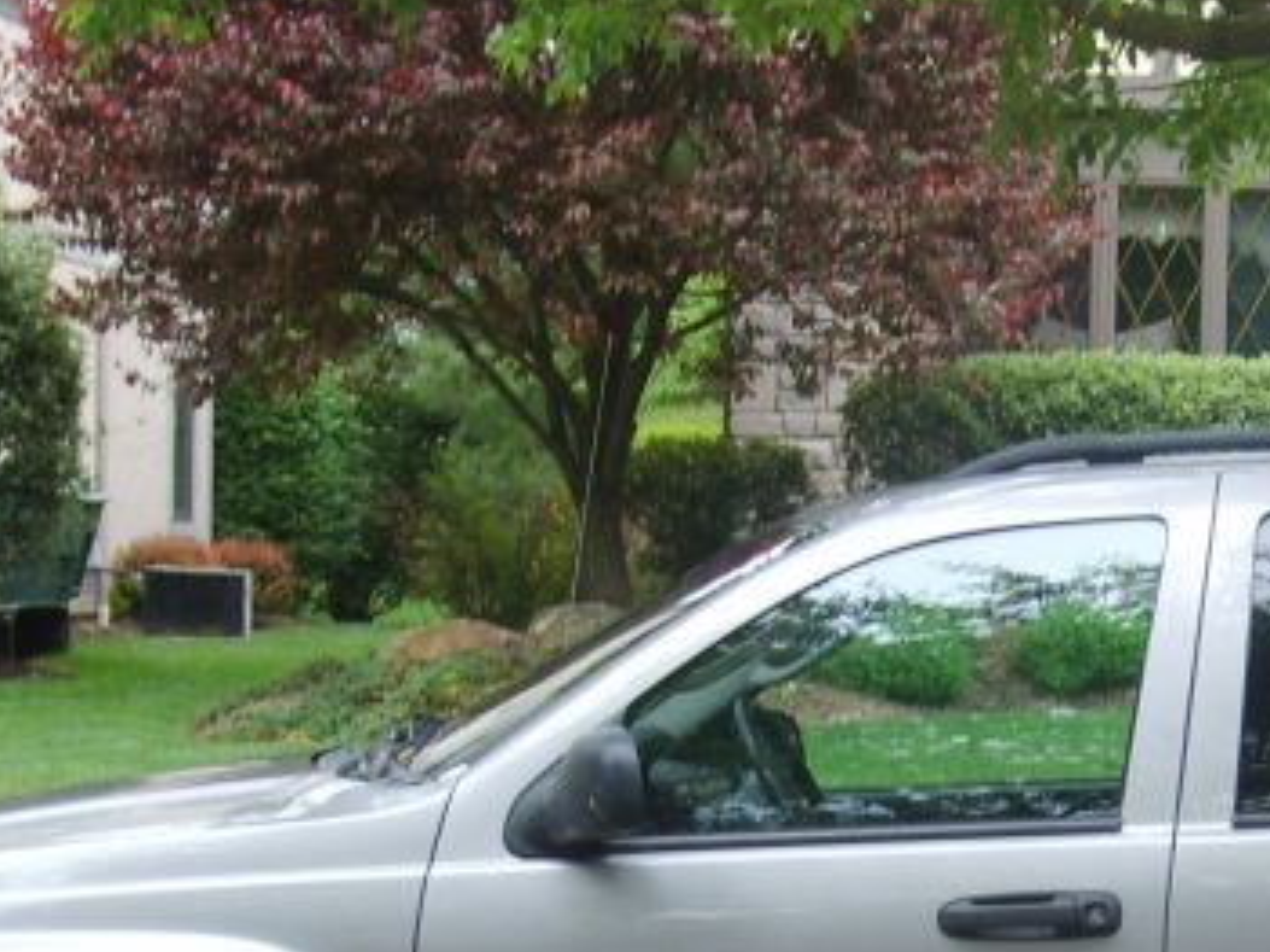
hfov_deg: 19.8
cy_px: 981
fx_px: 3594
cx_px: 1064
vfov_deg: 14.8
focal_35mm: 98
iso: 50
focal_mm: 7.2
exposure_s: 1/60
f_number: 3
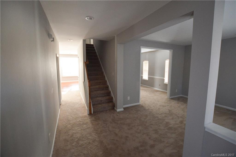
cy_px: 78
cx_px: 118
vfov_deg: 77.2
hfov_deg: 100.5
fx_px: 98
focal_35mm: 15
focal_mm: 10
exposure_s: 1/60
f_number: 3.5
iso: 1250
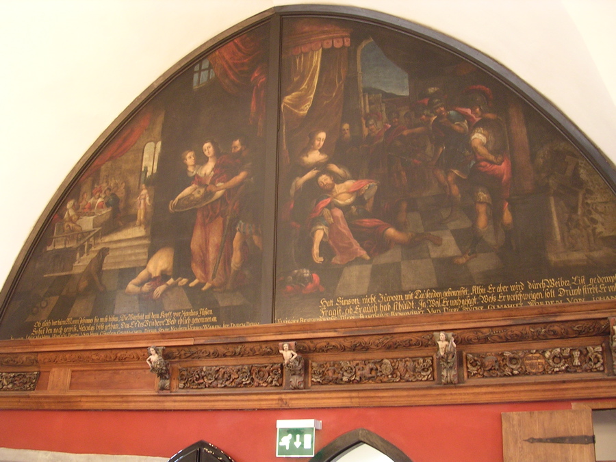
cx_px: 308
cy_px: 231
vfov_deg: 37.7
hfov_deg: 49.0
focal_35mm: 38
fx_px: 676
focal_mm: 5.8
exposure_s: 1/3.7
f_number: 2.8
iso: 181
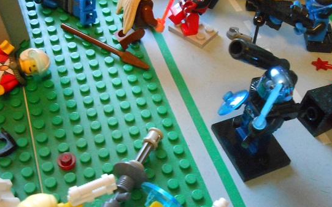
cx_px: 190
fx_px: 425
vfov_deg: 27.3
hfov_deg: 42.5
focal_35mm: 47
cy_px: 134
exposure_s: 1/8
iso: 800
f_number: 3.8
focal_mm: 5.3
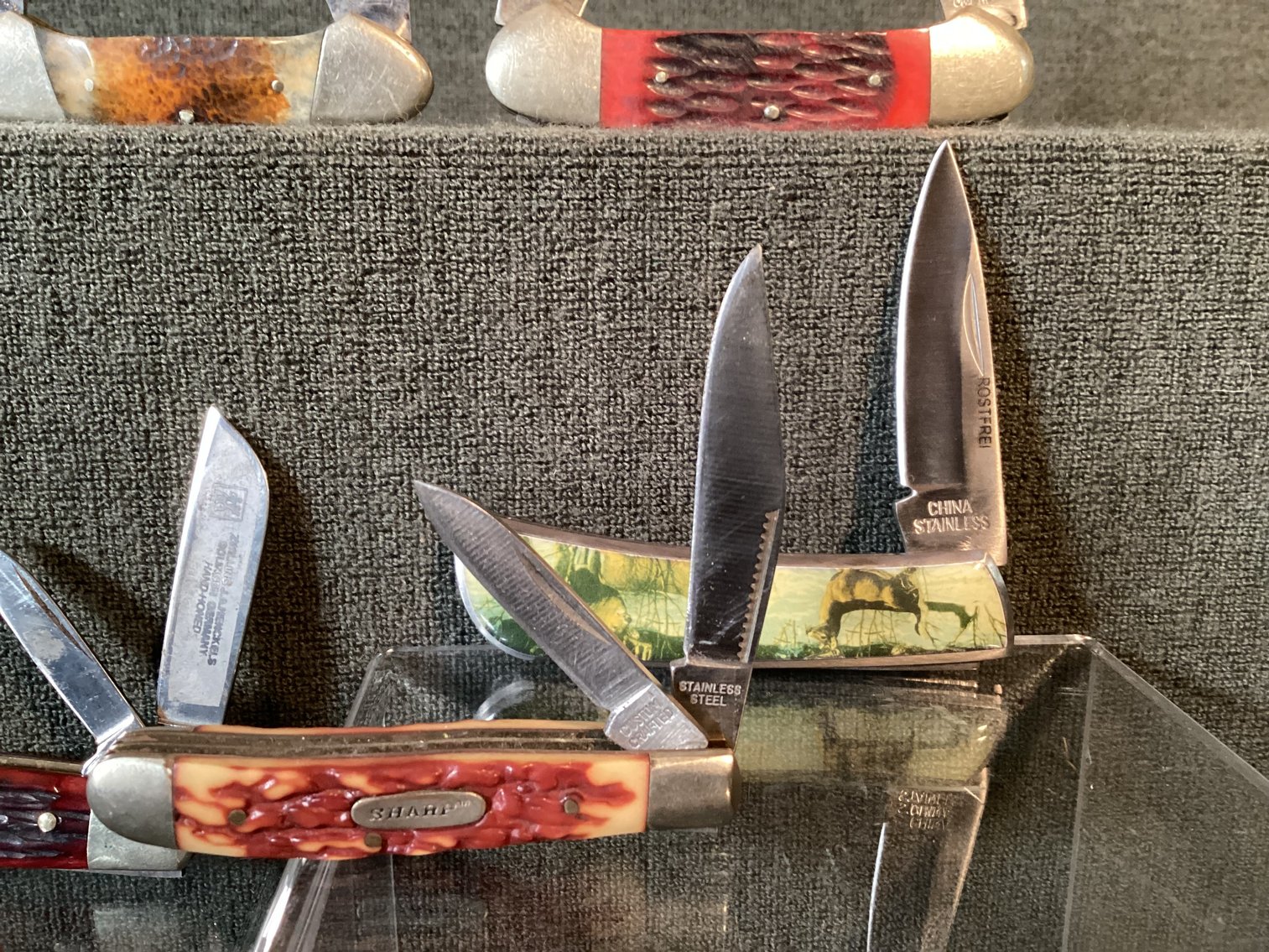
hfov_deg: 58.3
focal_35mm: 31
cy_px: 476
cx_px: 634
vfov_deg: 45.4
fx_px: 1137
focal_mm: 3.3
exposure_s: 1/40
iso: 400
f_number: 2.4
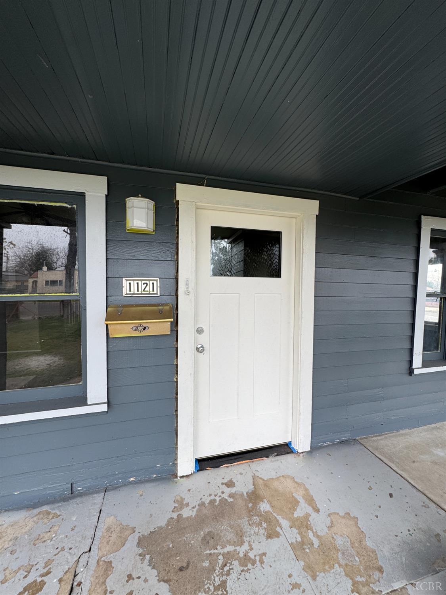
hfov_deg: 85.7
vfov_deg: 102.1
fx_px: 241
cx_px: 223
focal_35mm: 14
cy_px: 298
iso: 40
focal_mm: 2.22
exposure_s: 1/271
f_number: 2.2
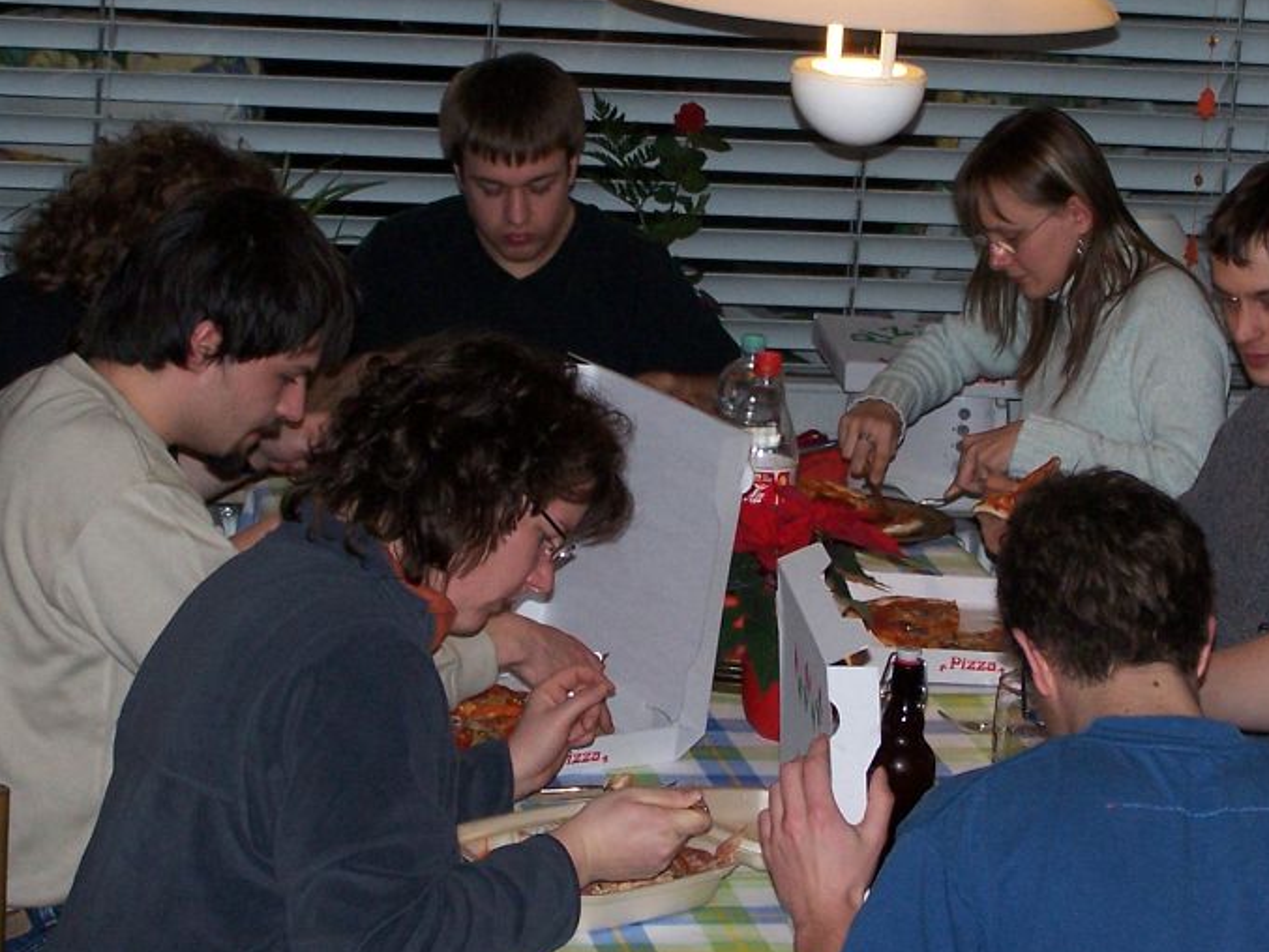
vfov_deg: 13.0
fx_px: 4180
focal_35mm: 114
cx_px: 718
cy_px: 403
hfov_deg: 17.3
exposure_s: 1/80
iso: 140
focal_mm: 11.1
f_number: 3.2
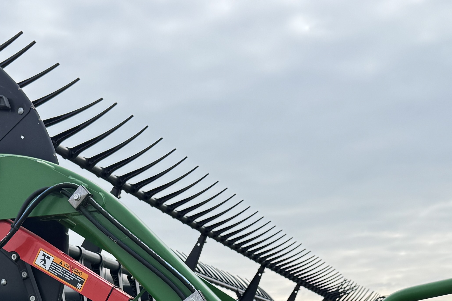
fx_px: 866
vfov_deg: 17.9
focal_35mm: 69
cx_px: 111
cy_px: 433
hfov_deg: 28.8
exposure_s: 1/1980
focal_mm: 6.76
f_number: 1.78
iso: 80
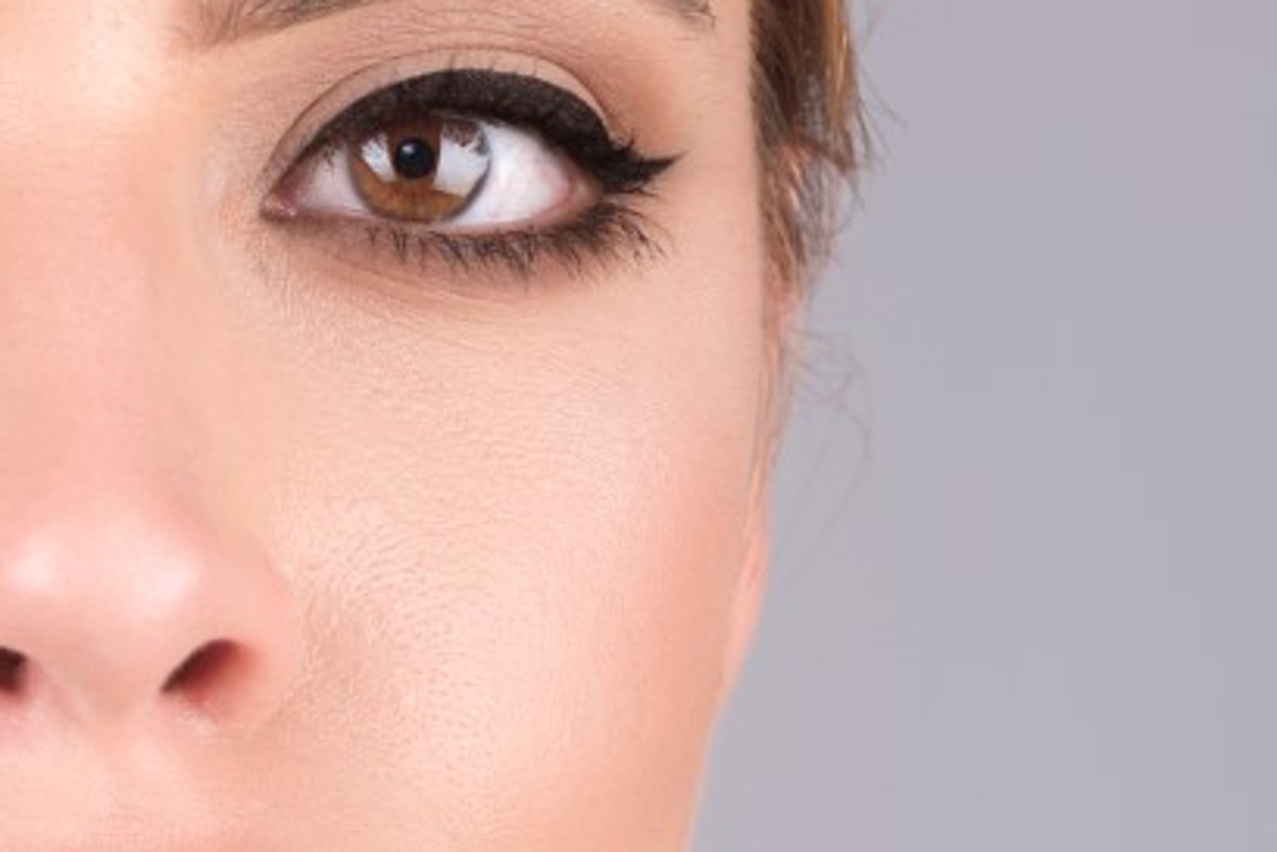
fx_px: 8409
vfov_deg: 5.8
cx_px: -329
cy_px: 459
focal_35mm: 237
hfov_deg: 8.6
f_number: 8
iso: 100
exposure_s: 1/160
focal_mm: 60
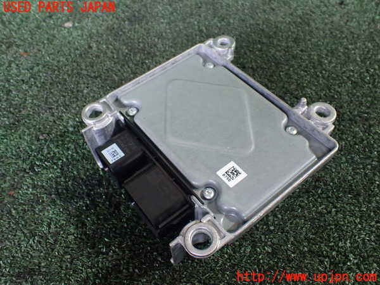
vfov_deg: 46.8
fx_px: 329
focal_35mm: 30
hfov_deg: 60.0
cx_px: 190
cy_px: 142
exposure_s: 1/30
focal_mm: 5.4
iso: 800
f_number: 2.3
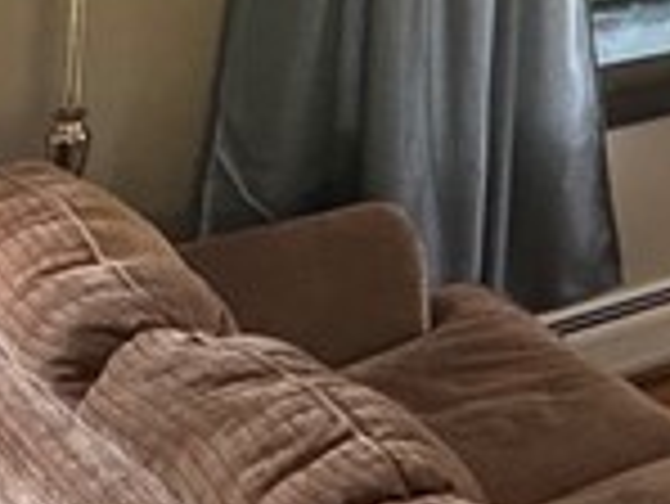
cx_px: 1232
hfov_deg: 16.7
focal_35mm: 96
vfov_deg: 13.4
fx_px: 1860
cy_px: -472
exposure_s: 1/77
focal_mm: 2.22
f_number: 2.2
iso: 320
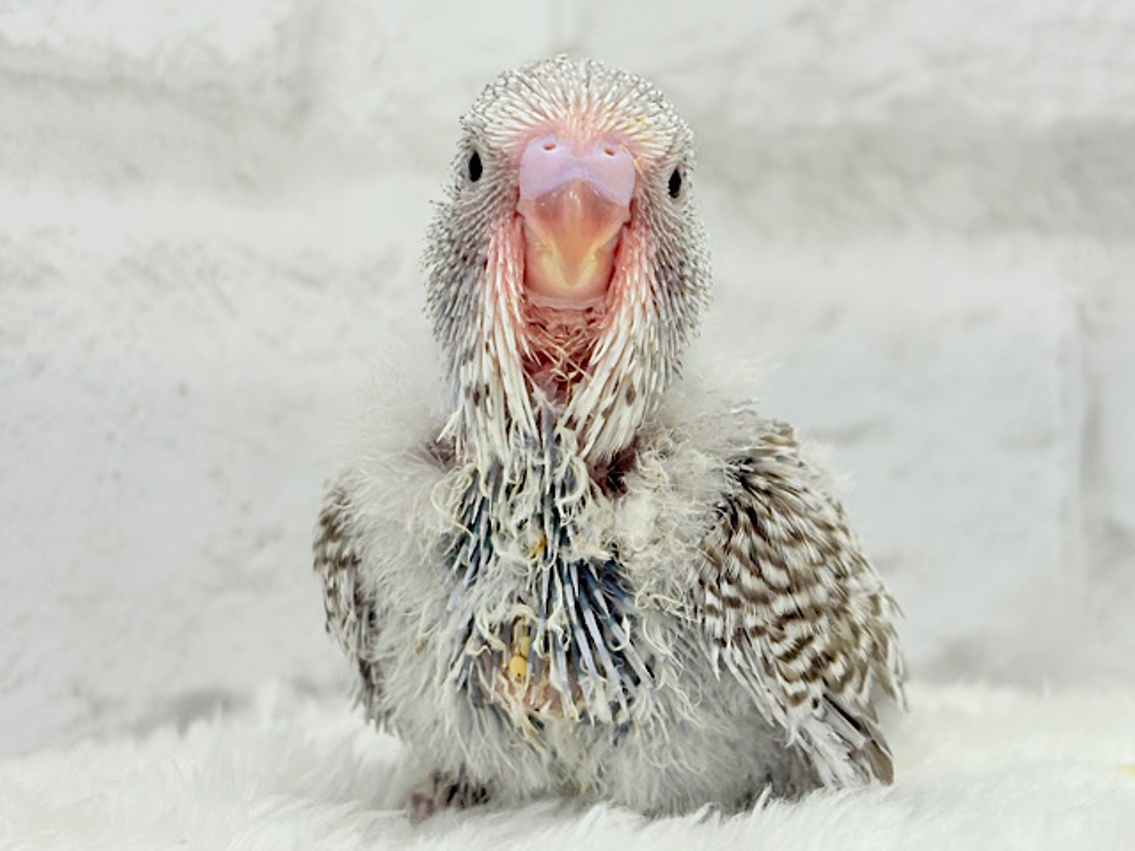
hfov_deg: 36.8
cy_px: 426
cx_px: 568
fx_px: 1705
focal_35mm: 52
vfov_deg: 28.0
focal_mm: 5.96
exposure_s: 1/100
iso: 80
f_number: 1.6
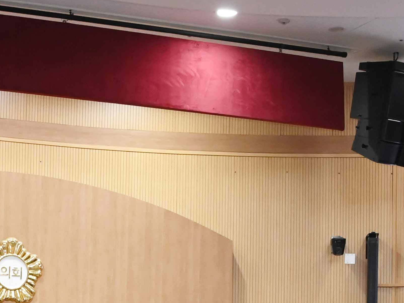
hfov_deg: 20.5
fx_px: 1085
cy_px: 457
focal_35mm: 93
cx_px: 13
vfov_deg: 14.8
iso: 5000
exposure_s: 1/250
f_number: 6.3
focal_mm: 28
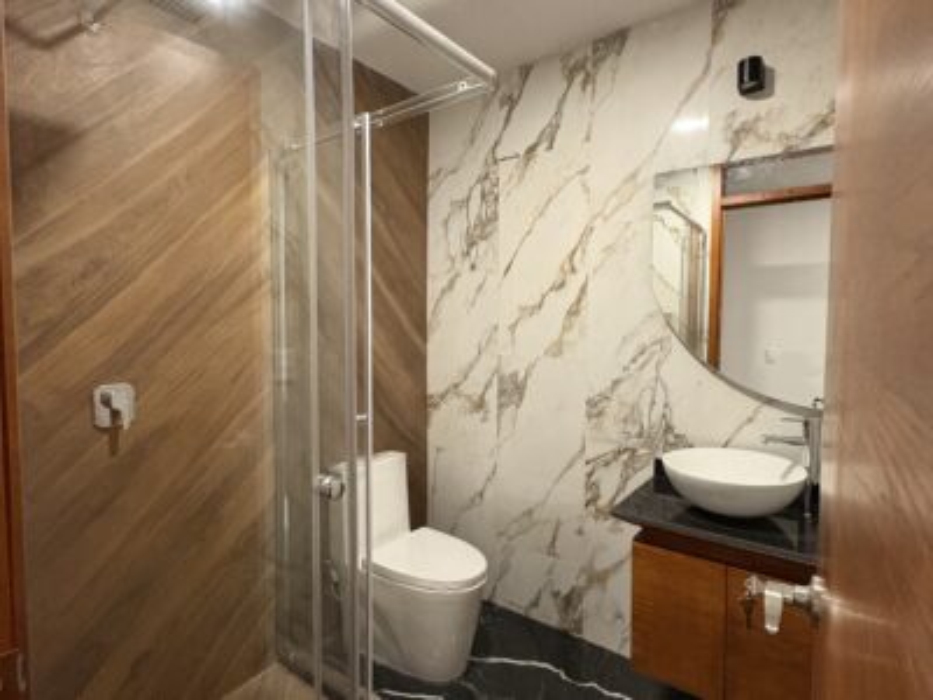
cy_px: 350
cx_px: 466
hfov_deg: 102.1
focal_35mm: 14
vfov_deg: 85.7
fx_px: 377
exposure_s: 1/60
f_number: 2.2
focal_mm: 2.22
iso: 640
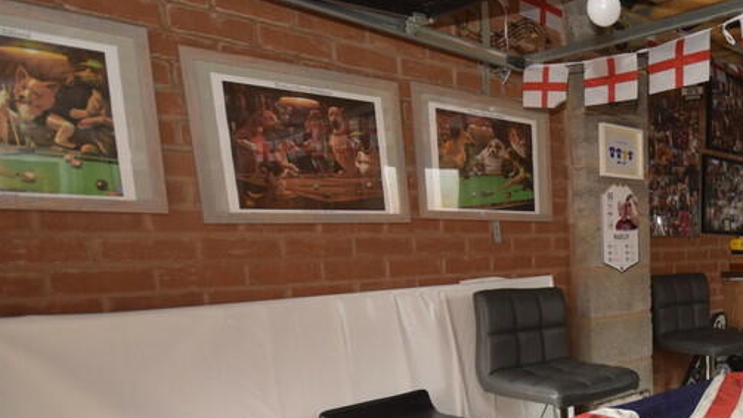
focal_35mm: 32
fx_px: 630
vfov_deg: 35.1
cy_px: 352
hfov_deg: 54.1
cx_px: 653
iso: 800
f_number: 4.5
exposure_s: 1/80
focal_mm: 10
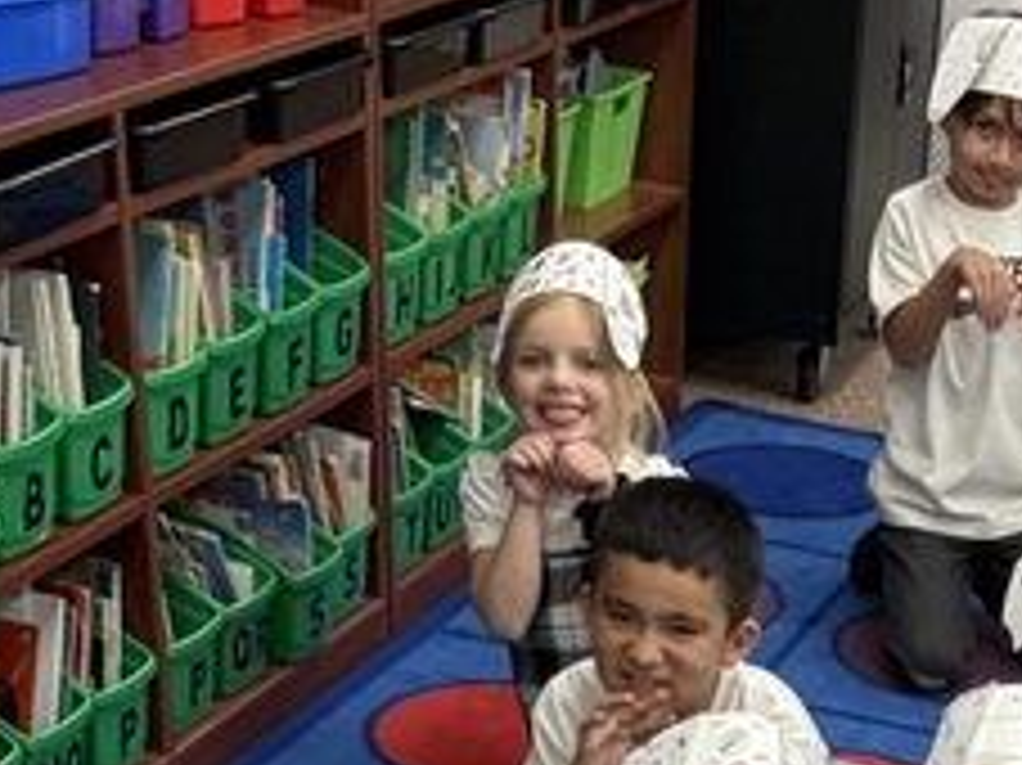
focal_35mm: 81
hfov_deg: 23.5
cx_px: 909
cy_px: 1228
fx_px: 2390
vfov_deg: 16.2
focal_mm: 2.69
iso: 100
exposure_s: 1/41
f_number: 1.9
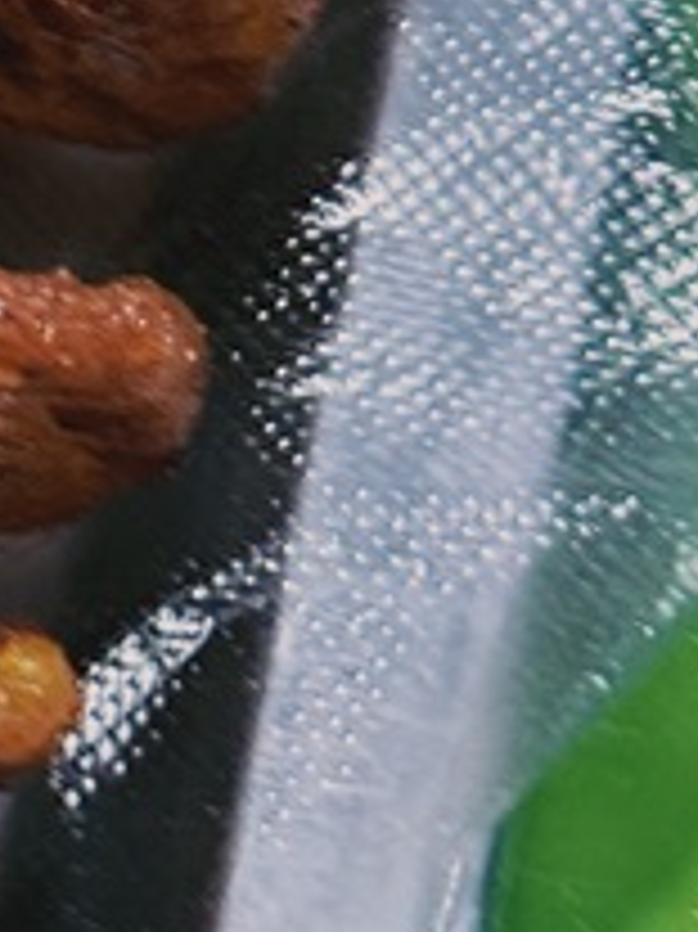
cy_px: -558
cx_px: -788
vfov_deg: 8.1
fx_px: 6405
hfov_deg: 6.0
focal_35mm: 238
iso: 250
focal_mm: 6.76
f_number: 1.78
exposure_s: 1/33
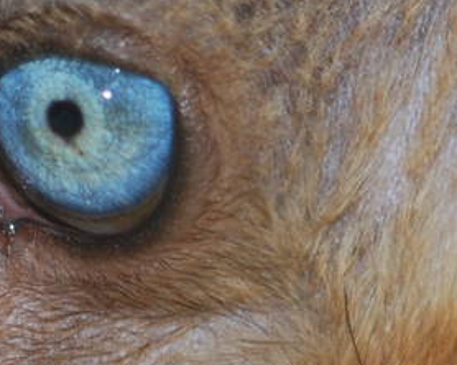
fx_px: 21419
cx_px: 81
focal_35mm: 1585
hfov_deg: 1.2
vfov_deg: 1.0
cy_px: 113
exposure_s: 1/60
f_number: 5
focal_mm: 195
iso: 200
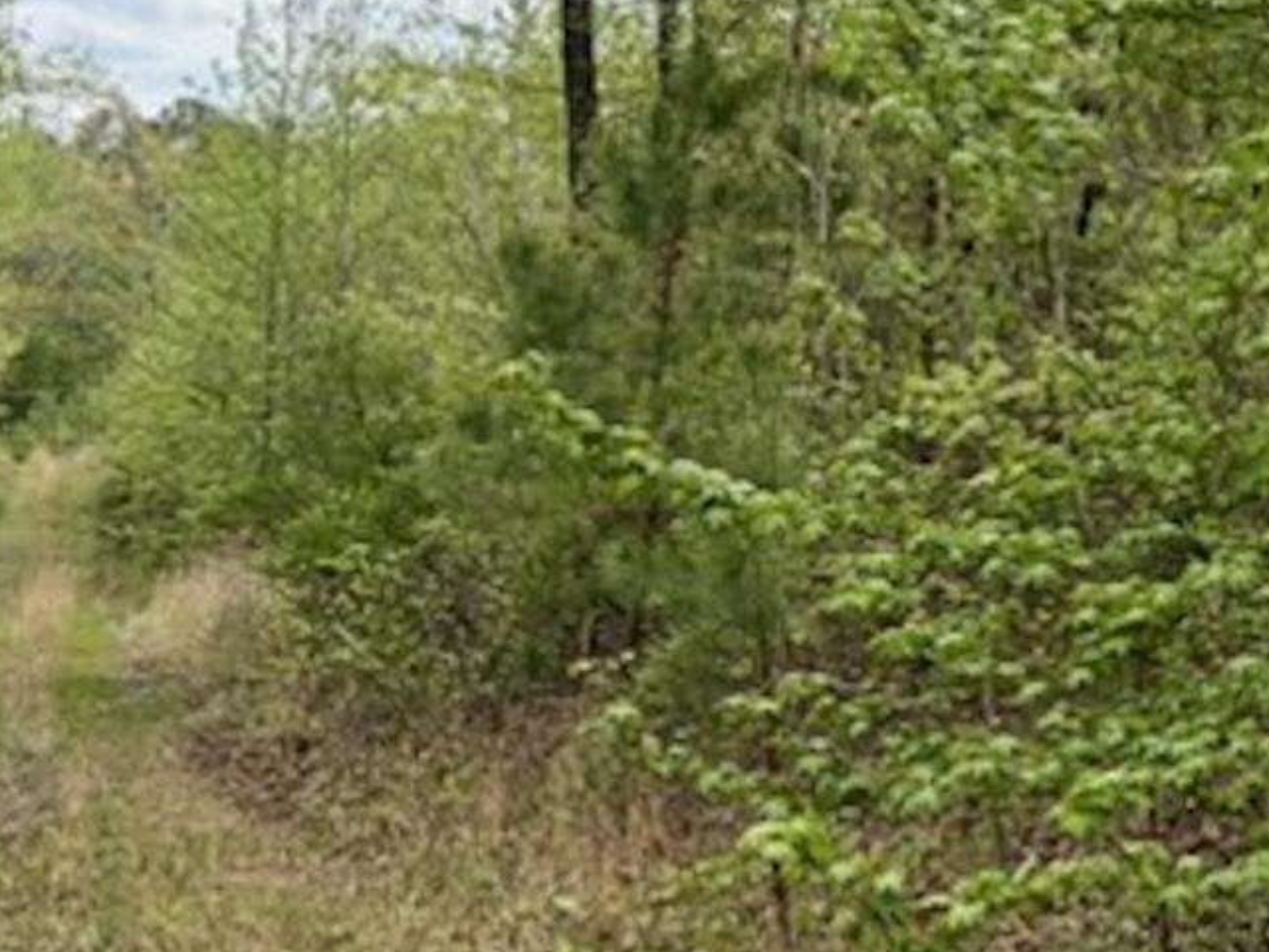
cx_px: 1664
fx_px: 3813
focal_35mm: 104
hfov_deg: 17.7
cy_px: -75
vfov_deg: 13.9
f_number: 1.6
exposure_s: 1/2985
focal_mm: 5.96
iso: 50
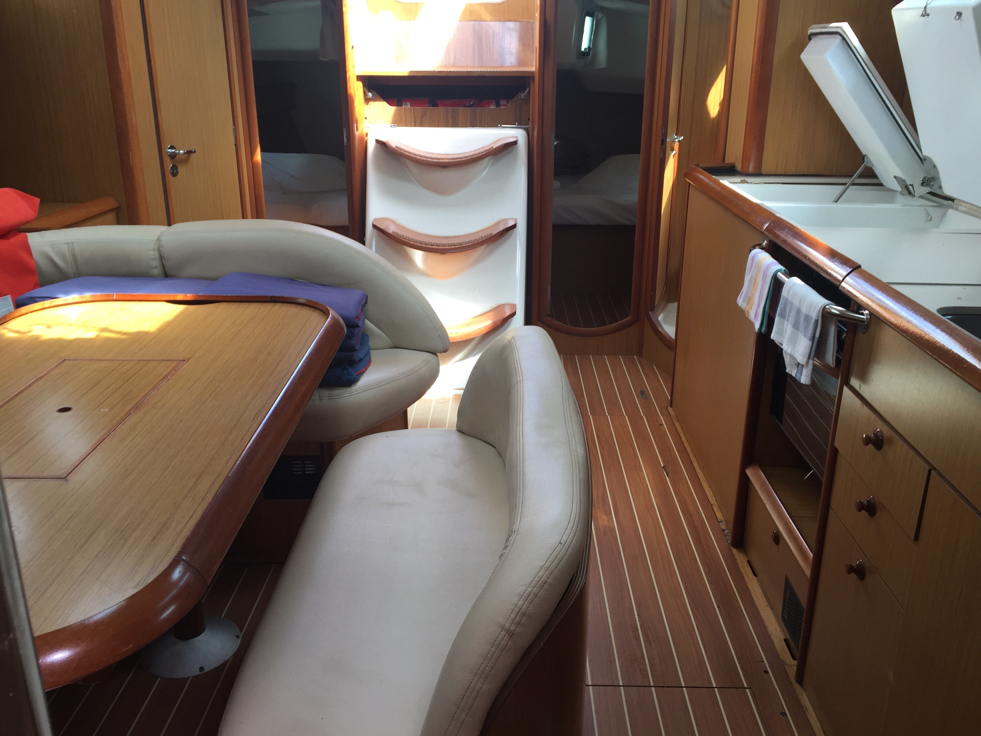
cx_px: 497
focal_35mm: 30
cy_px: 363
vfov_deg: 46.8
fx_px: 850
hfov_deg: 60.0
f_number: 2.2
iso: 40
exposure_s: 1/100
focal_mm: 4.15
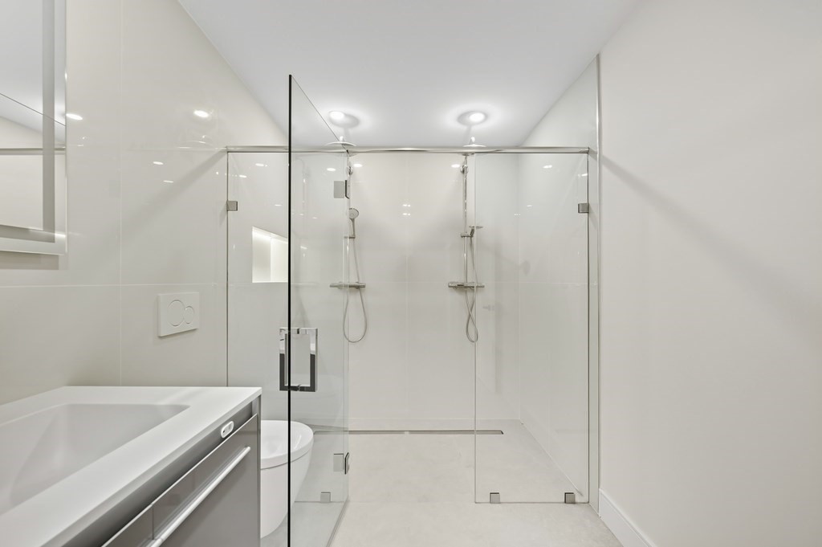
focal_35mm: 14
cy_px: 274
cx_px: 411
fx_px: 319
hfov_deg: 104.3
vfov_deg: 81.1
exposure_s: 1/25
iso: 100
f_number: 8
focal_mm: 14
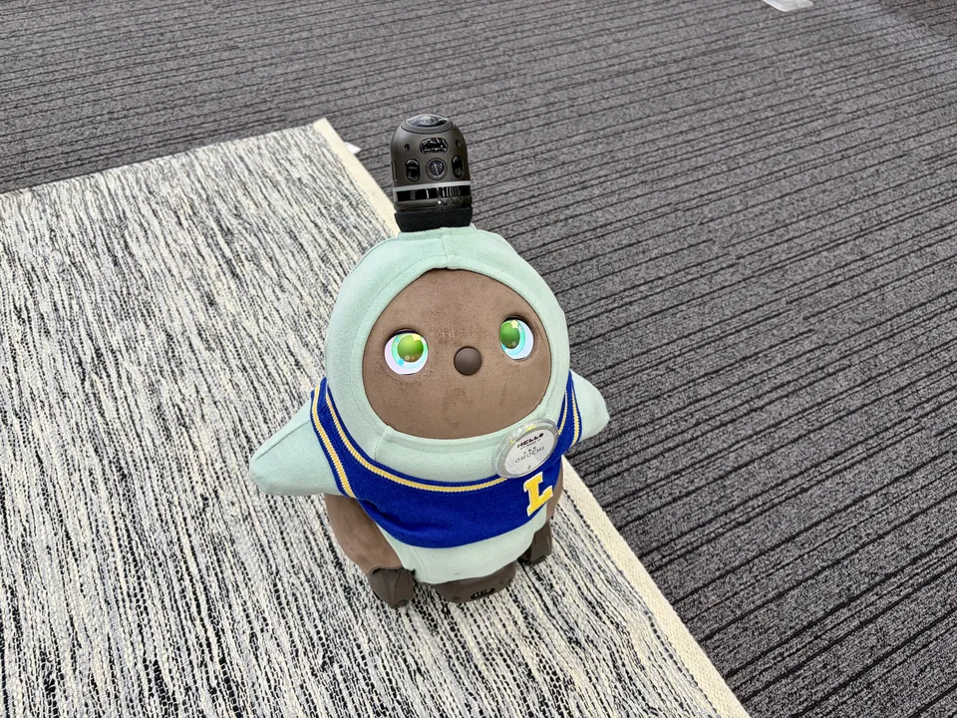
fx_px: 719
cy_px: 359
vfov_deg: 53.1
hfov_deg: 67.3
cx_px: 478
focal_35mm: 26
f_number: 1.6
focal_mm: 5.96
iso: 125
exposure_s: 1/96
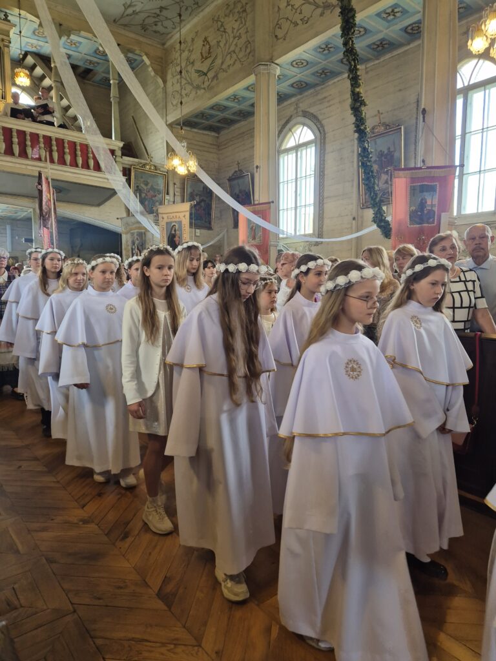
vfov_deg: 73.9
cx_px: 248
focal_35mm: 23
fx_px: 439
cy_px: 330
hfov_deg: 58.9
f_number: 1.8
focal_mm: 5.4
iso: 125
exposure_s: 1/100
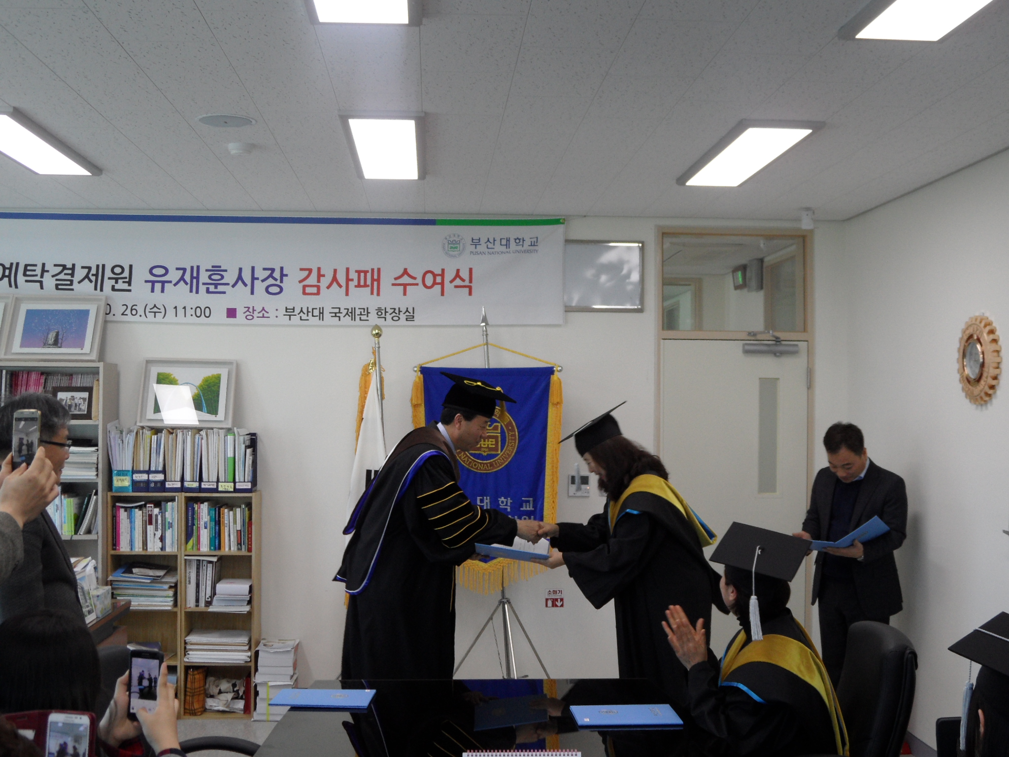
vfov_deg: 36.0
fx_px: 1166
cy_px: 378
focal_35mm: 40
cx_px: 504
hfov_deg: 46.8
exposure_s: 1/45
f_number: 3.6
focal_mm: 6.5
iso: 100
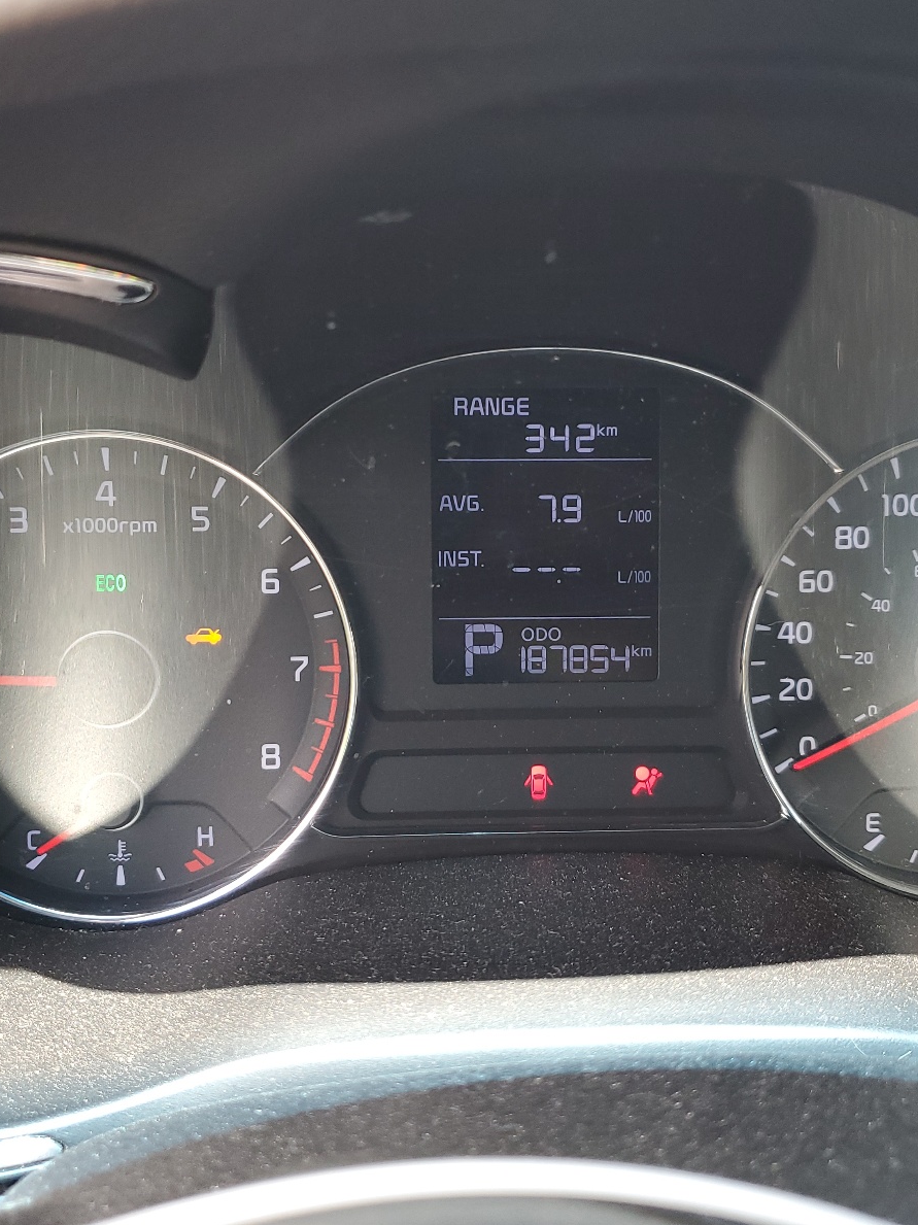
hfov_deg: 40.7
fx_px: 1238
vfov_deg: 52.6
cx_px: 491
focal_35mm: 35
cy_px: 608
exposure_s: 1/120
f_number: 1.5
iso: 79
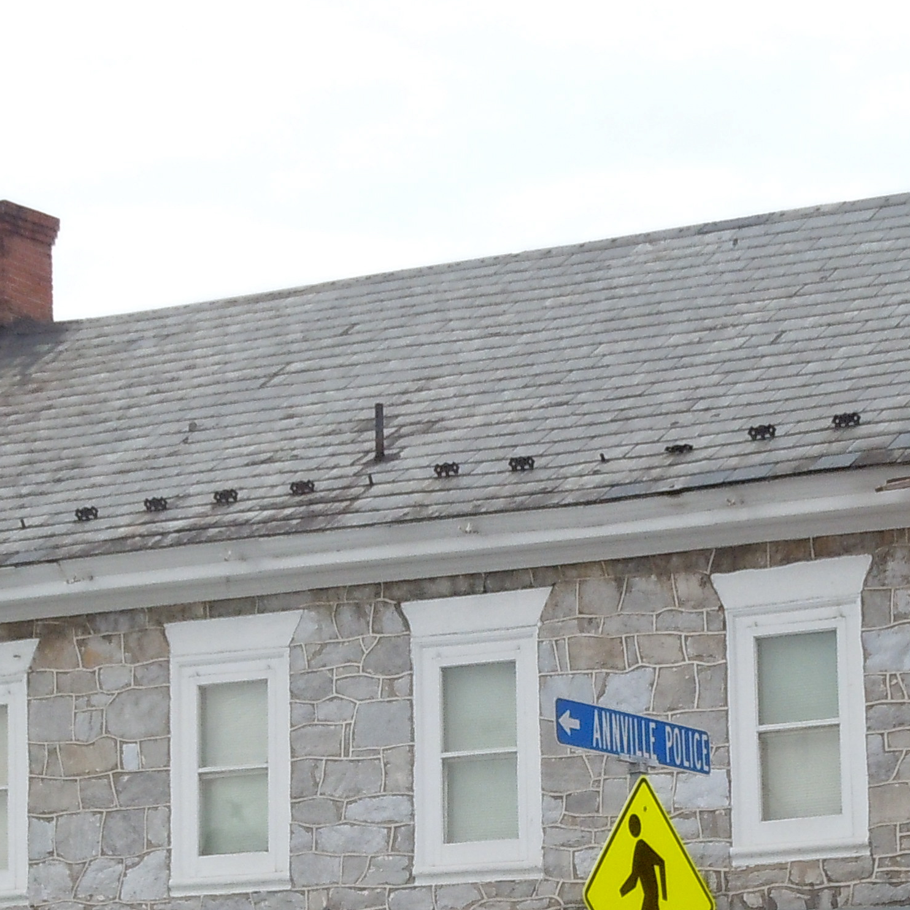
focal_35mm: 139
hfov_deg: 12.6
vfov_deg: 12.5
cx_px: 496
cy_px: 819
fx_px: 4134
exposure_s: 1/125
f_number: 4.9
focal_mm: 9.6
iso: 200
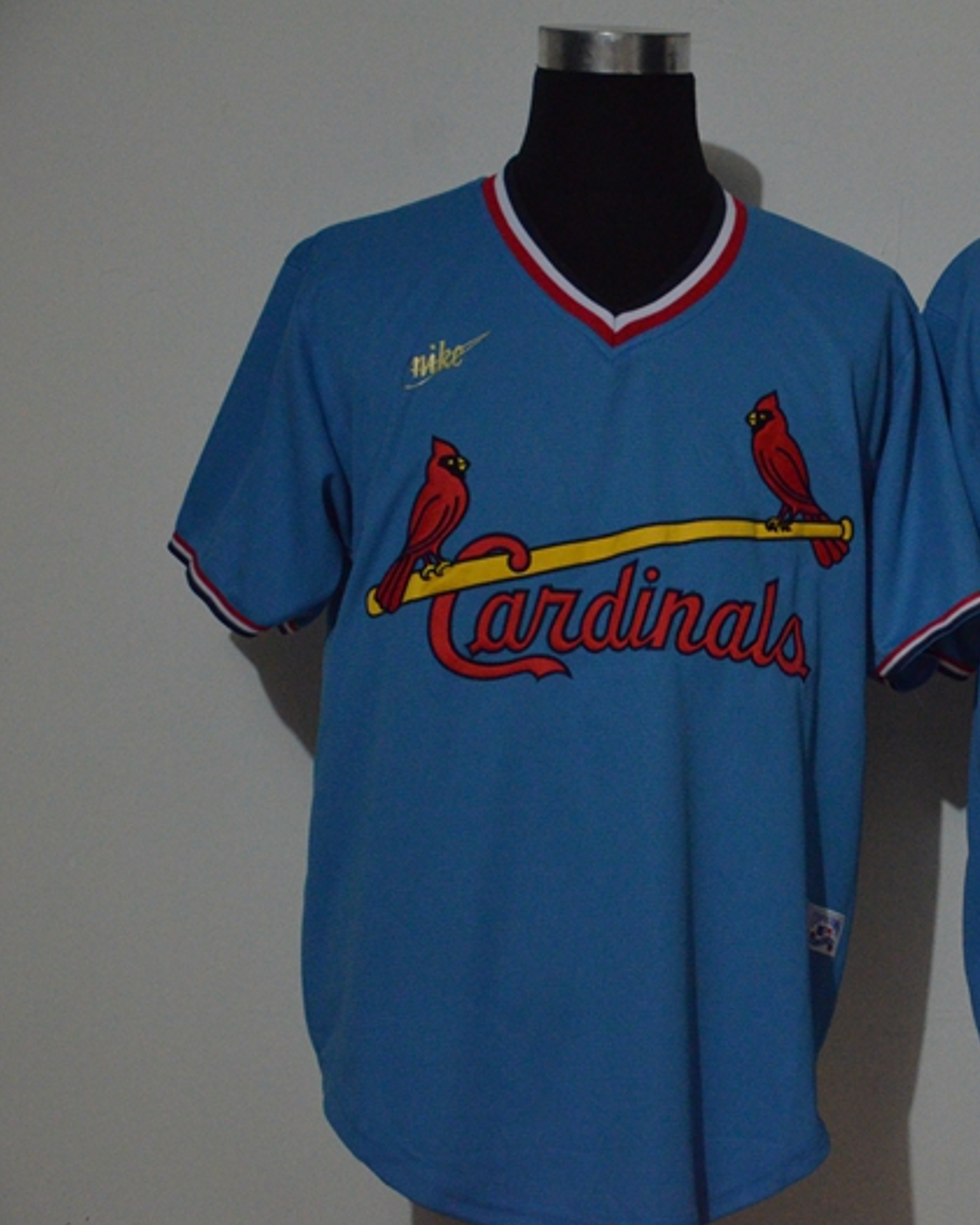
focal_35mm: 107
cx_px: 926
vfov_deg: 17.9
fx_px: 3879
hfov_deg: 14.2
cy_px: 614
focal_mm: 50
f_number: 4.8
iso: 4000
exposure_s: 1/40
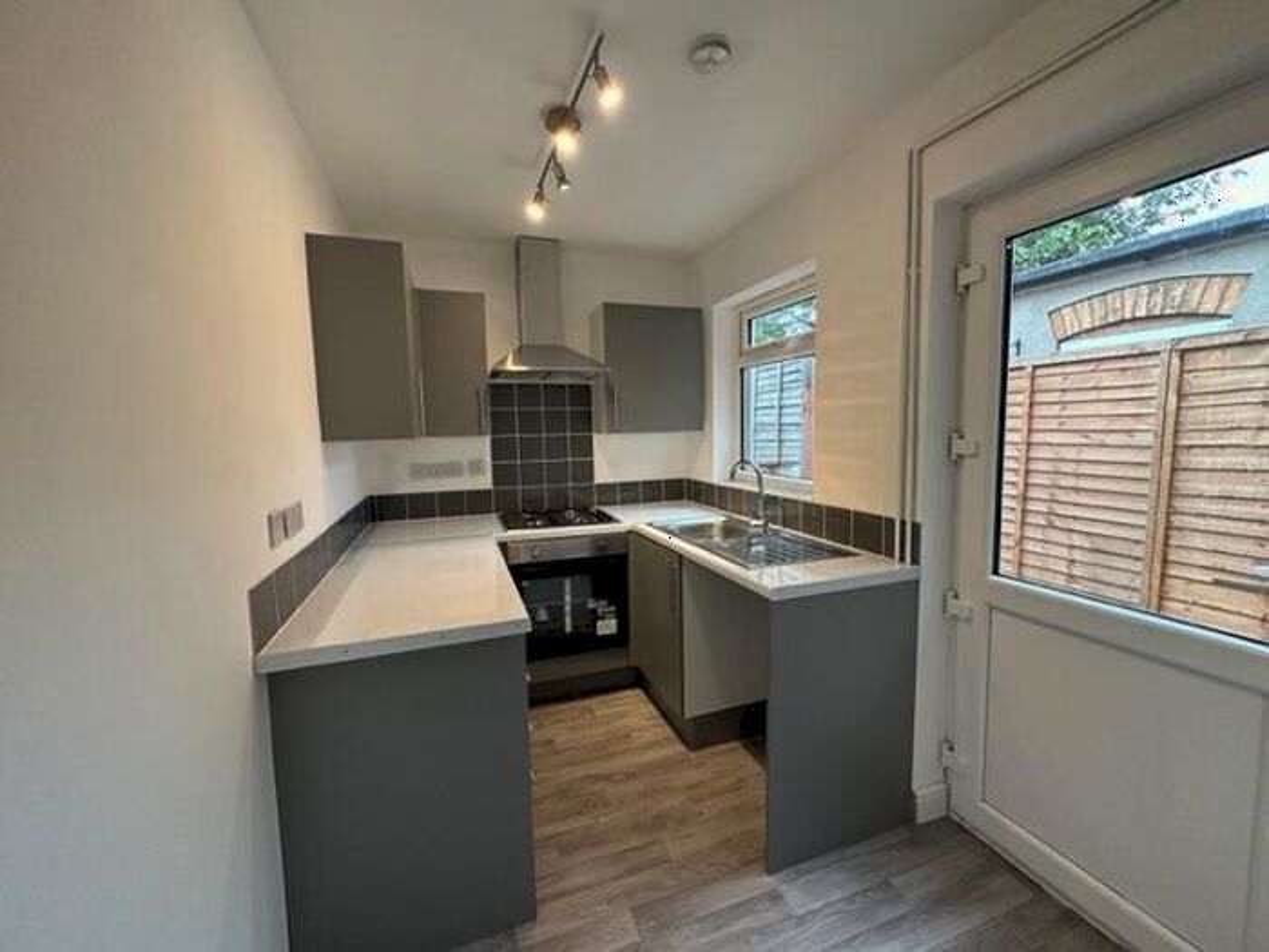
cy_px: 476
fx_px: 513
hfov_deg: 102.1
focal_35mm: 14
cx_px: 634
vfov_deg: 85.7
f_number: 2.2
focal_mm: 2.22
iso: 200
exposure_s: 1/100
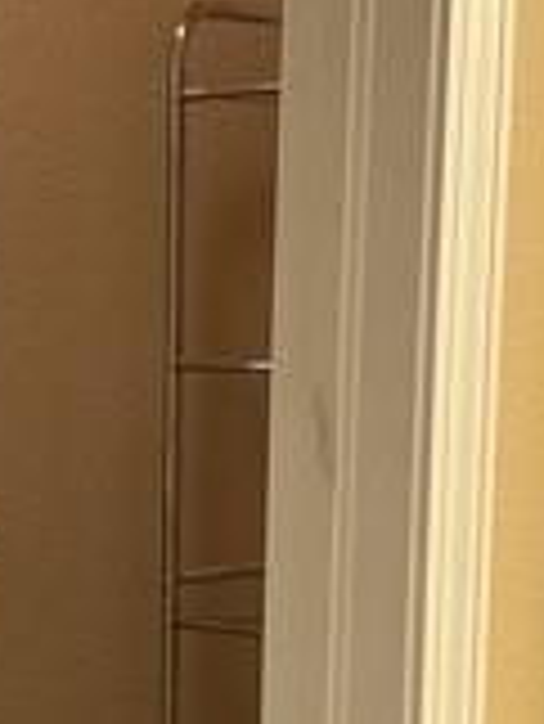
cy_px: 706
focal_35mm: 115
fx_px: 2406
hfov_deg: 12.7
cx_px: -67
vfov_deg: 16.8
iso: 64
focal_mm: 3
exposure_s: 1/50
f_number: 1.8
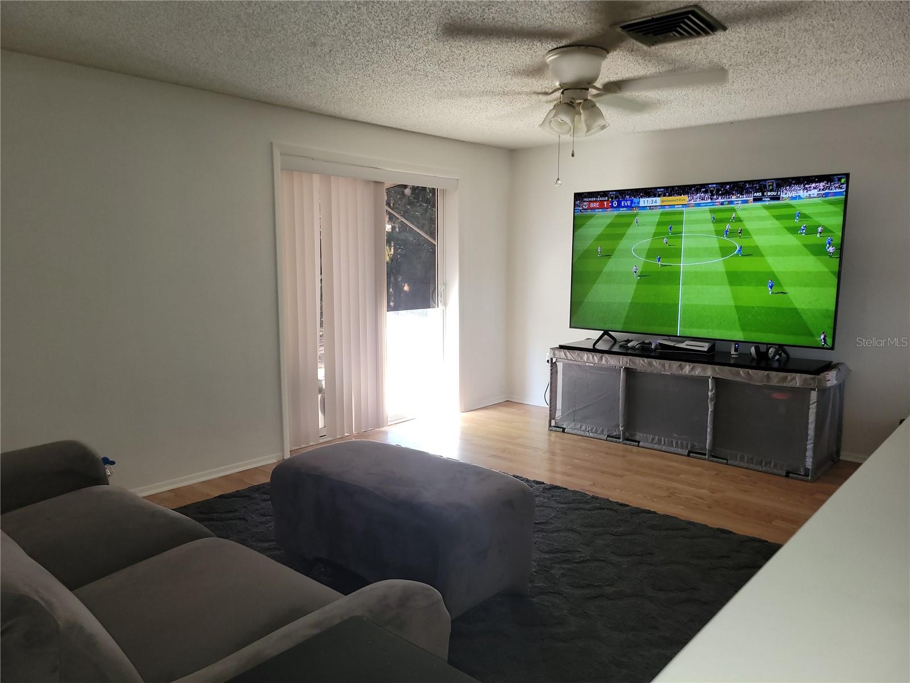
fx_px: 683
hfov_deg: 67.3
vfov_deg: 53.1
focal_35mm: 26
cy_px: 342
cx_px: 455
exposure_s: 1/40
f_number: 1.8
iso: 80
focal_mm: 5.4
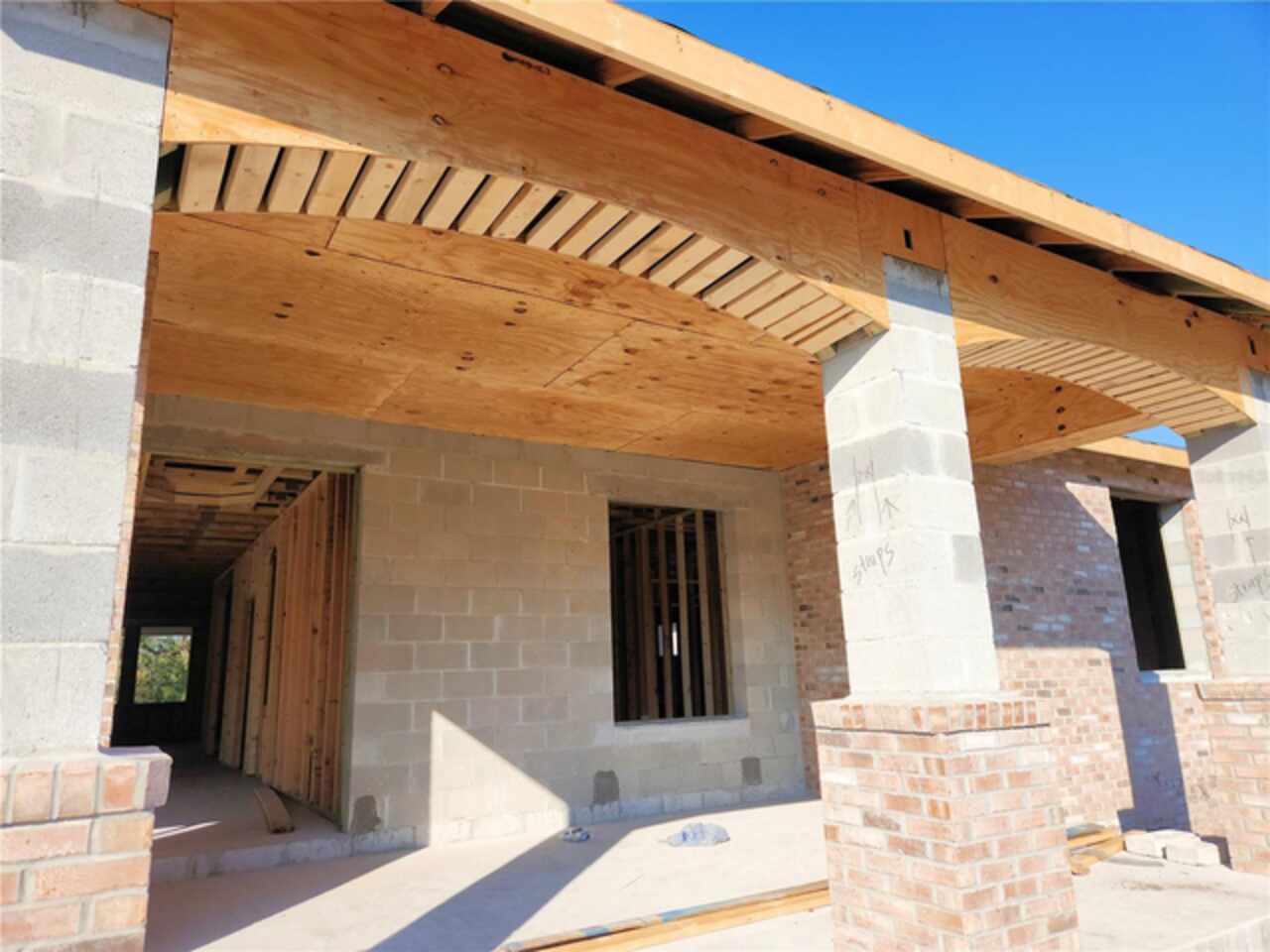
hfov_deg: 73.9
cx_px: 635
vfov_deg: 58.9
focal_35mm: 23
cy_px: 476
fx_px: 844
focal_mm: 5.4
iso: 20
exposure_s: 1/1076
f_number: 1.8
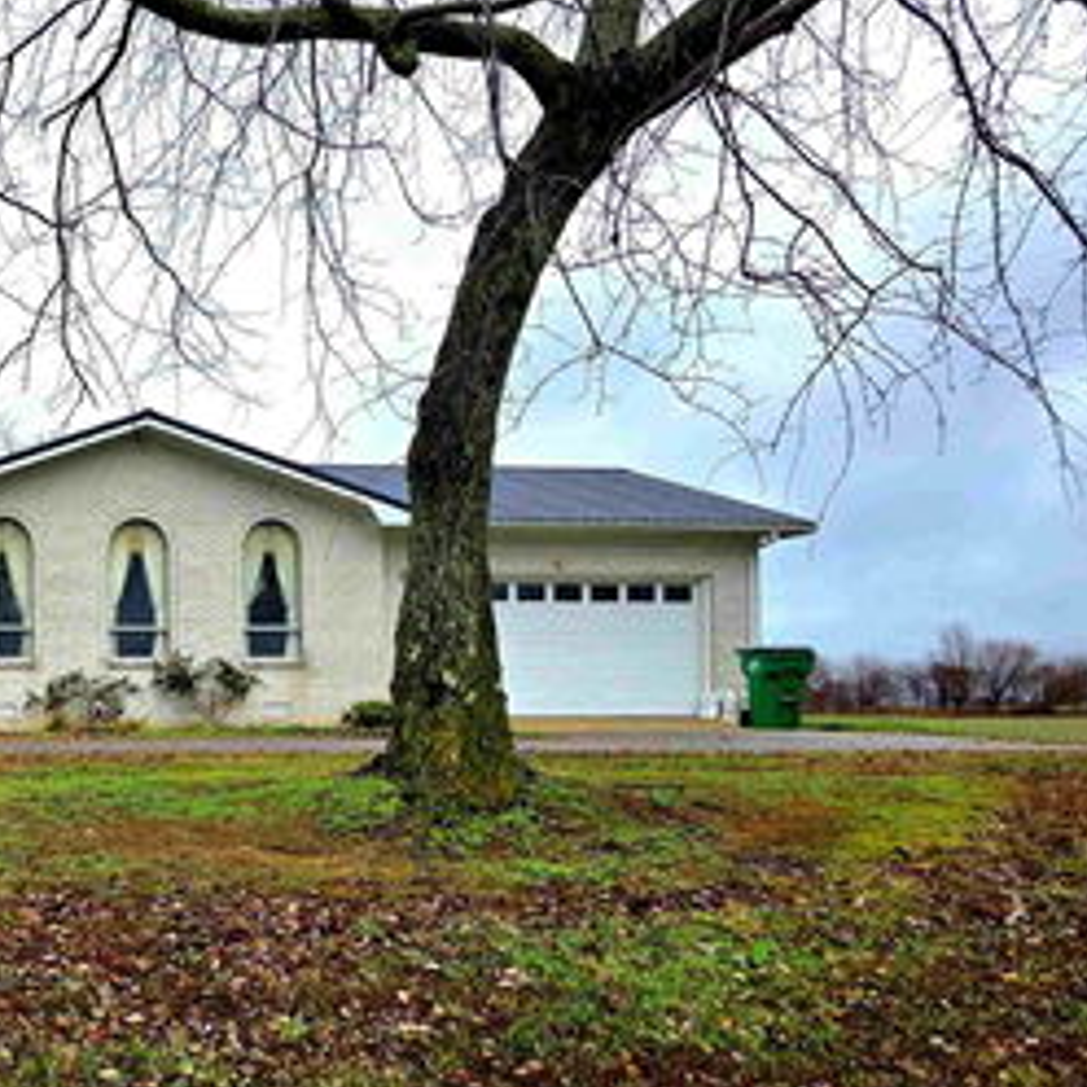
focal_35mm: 42
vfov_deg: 39.7
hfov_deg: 35.8
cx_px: -18
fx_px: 1492
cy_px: 701
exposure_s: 1/3333
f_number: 1.7
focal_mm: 6.3
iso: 80
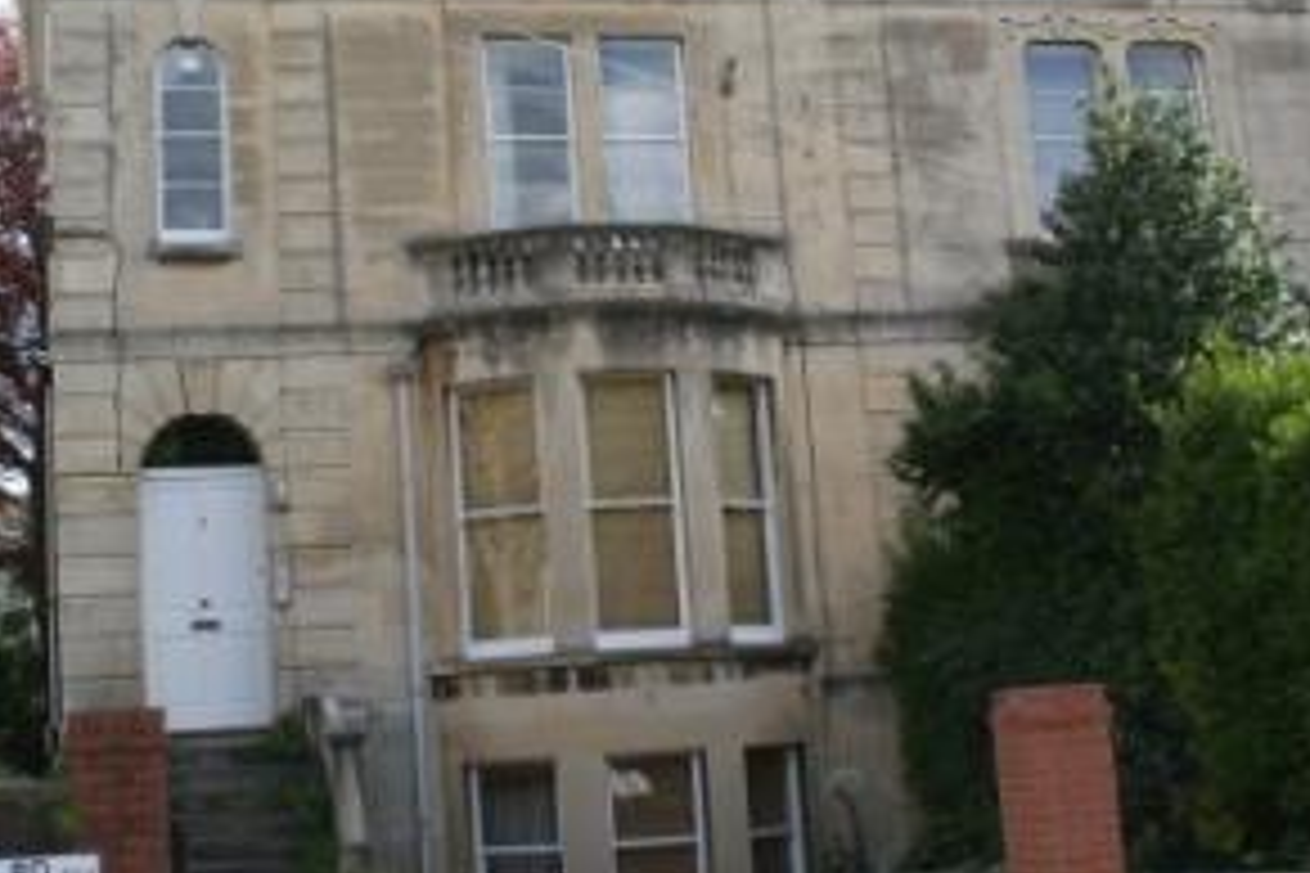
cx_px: 495
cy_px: 254
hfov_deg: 33.2
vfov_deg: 22.5
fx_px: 2183
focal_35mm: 60
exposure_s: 1/80
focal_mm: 26
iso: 100
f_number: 8
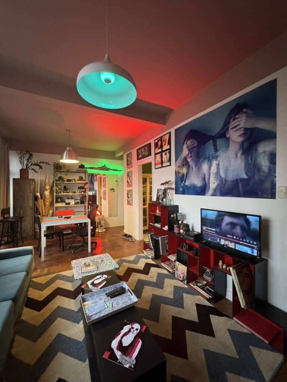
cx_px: 144
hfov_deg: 85.7
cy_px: 191
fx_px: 155
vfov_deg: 102.1
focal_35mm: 14
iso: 800
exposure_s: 1/60
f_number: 2.2
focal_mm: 2.22
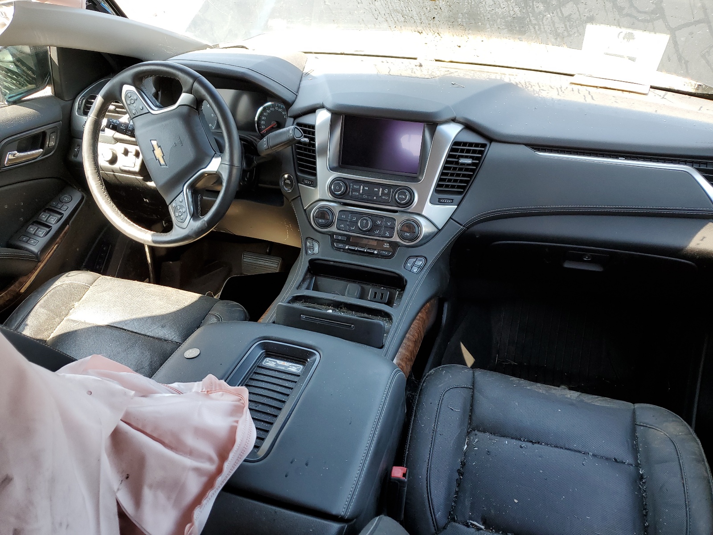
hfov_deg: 67.3
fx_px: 536
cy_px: 268
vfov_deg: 53.1
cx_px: 356
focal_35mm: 26
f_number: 1.5
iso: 56
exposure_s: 1/120
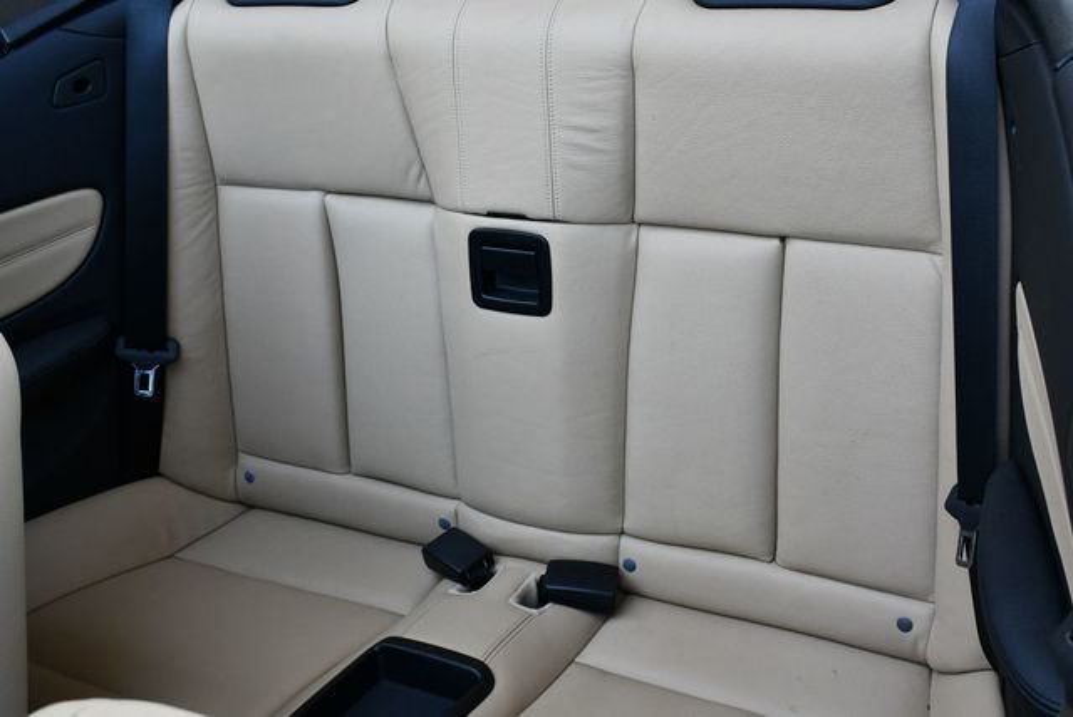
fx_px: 1372
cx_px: 536
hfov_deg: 42.7
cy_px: 358
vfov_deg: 29.3
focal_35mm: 46
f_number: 5
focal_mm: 23
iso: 400
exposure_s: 1/250
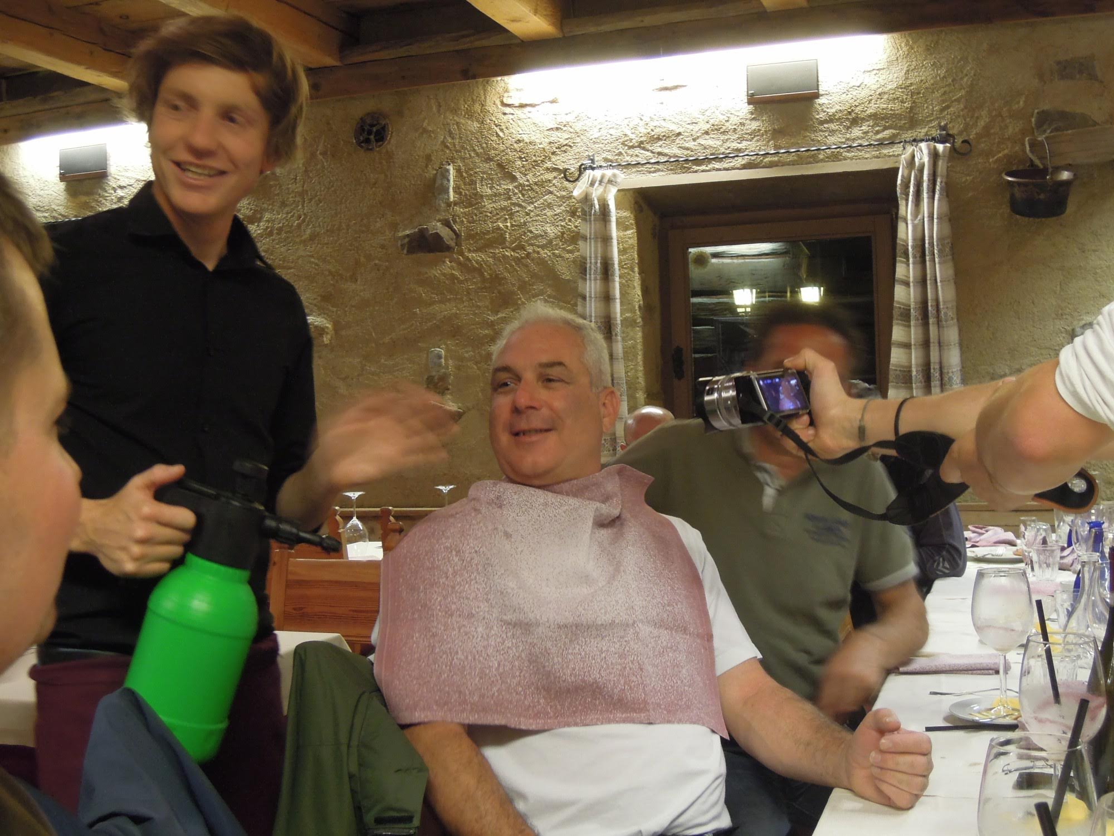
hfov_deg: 42.1
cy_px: 418
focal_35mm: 45
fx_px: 1448
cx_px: 557
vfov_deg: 32.2
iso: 500
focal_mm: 8.1
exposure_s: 1/13
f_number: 3.5
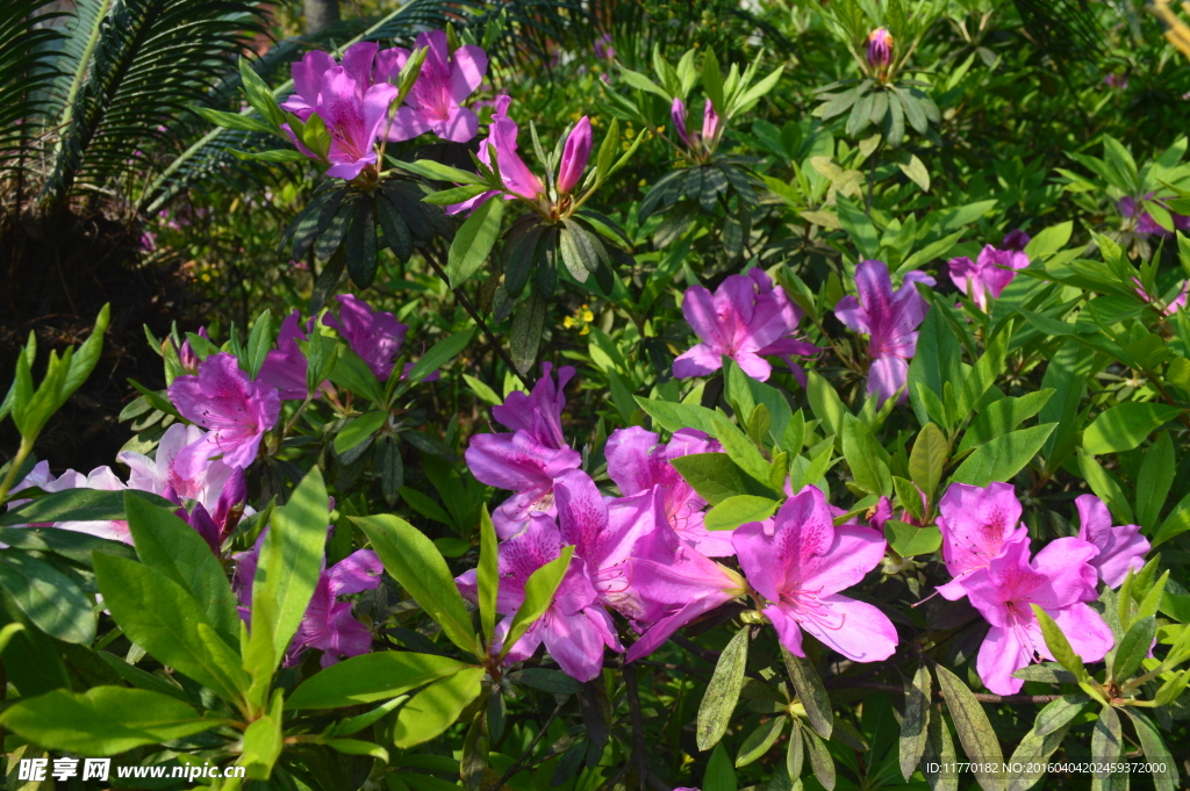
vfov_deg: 39.9
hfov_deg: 57.3
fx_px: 1090
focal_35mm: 33
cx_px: 595
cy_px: 396
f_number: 9
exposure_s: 1/160
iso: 200
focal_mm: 22
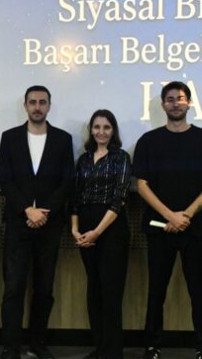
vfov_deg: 23.2
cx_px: 24
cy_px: 185
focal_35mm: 92
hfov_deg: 13.0
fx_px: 877
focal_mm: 48
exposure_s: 1/125
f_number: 5.6
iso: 12800
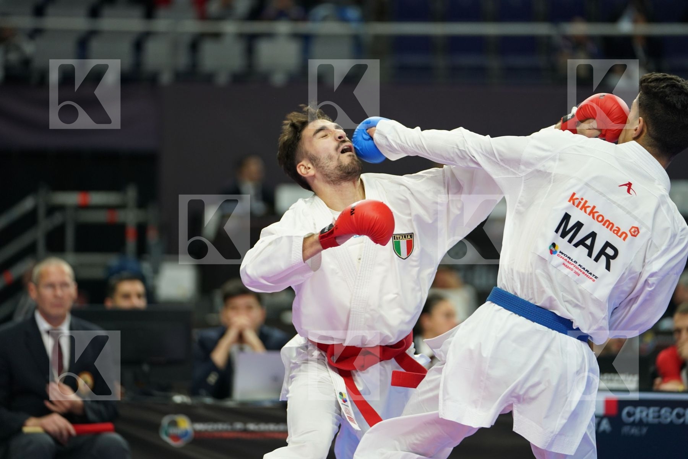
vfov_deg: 8.8
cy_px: 230
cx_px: 344
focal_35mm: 156
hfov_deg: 13.2
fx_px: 2981
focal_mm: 156
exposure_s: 1/1000
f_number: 2.8
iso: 1250
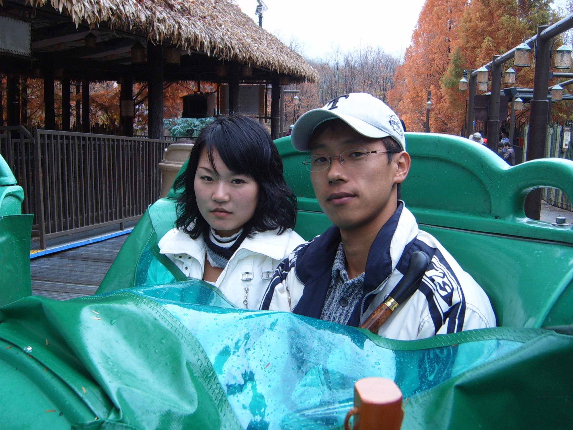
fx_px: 612
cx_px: 286
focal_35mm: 37
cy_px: 215
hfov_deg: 50.1
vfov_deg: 38.7
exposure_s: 1/125
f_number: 2.9
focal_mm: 6.2
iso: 63
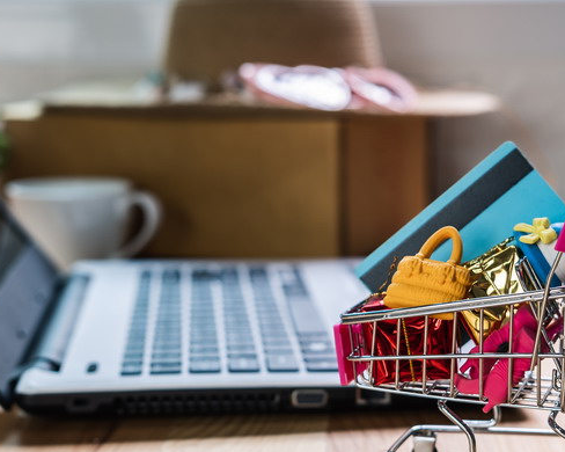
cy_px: 258
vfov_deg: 19.6
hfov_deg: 24.4
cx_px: 315
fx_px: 1304
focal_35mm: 78
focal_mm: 35
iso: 200
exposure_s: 1/50
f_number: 3.6
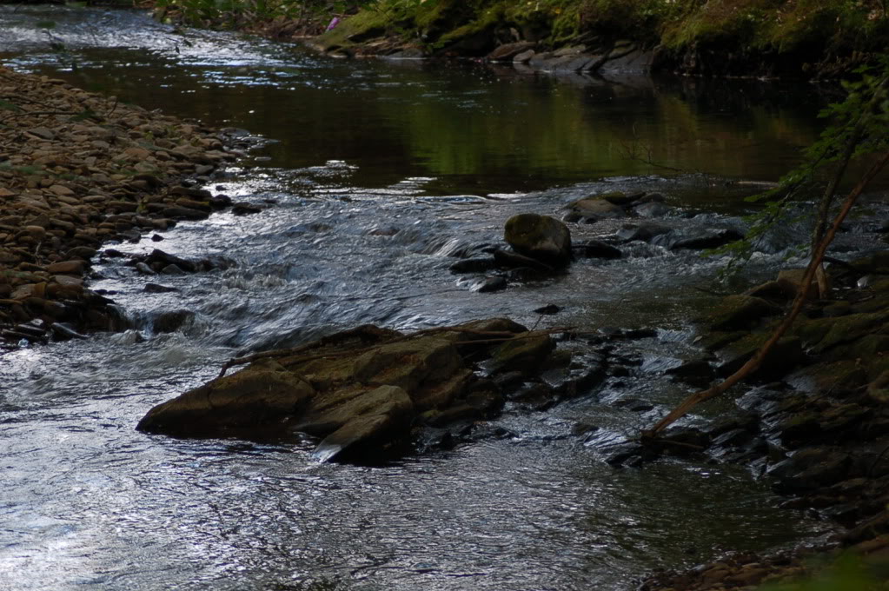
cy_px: 296
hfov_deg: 10.6
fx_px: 4811
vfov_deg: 7.0
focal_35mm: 195
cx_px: 444
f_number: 4.2
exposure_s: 1/40
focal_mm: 130
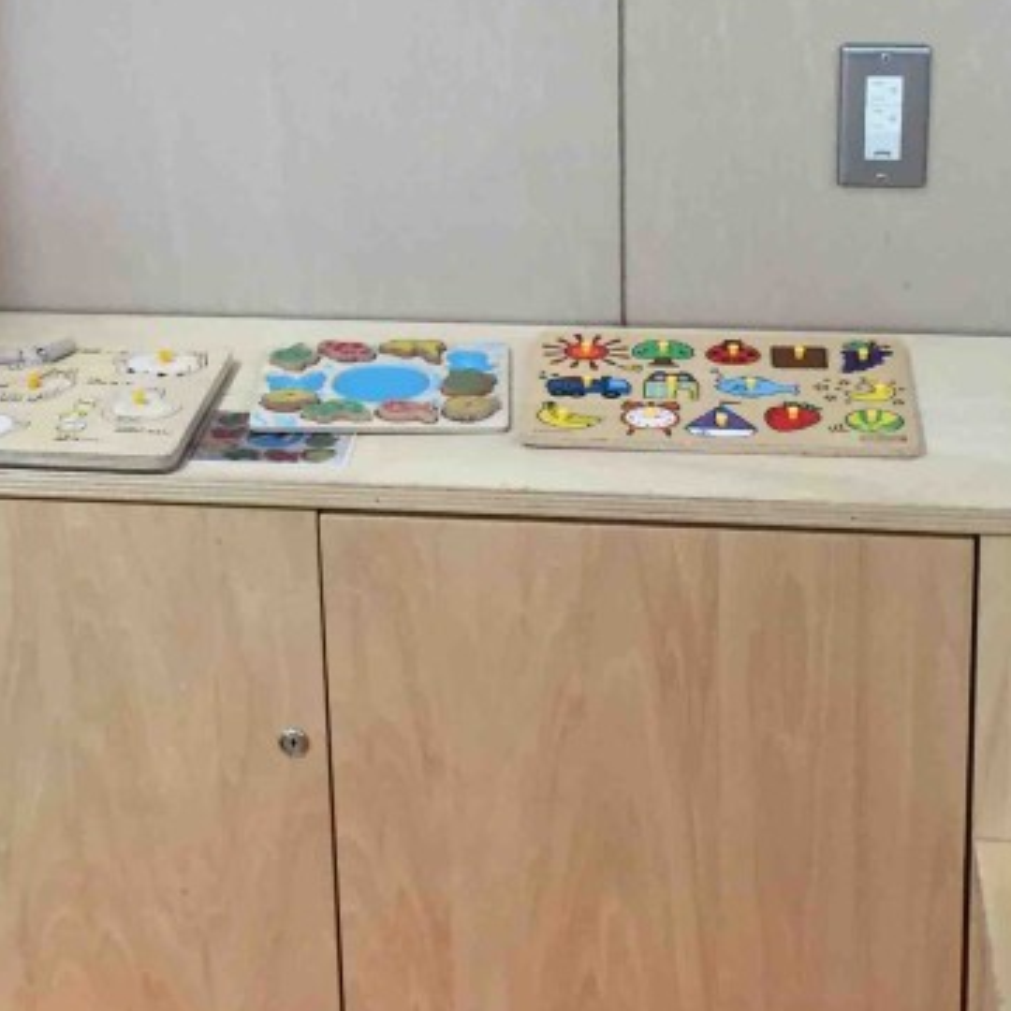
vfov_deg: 23.2
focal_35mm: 73
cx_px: 357
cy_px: 140
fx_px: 2412
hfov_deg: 23.6
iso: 40
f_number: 2.2
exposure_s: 1/30
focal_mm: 4.15
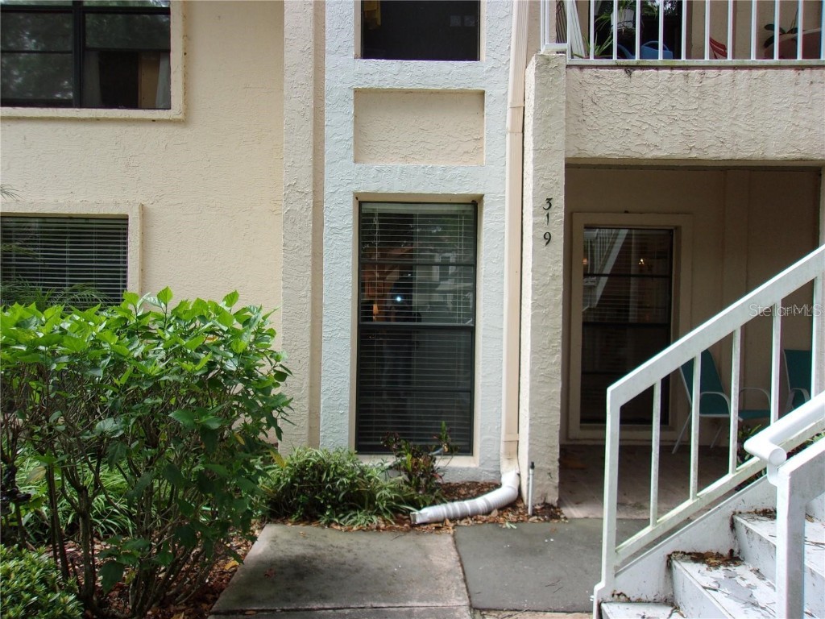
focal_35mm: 27
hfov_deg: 65.3
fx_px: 643
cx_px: 412
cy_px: 310
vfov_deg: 51.4
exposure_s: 1/300
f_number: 3
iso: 80
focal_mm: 4.9
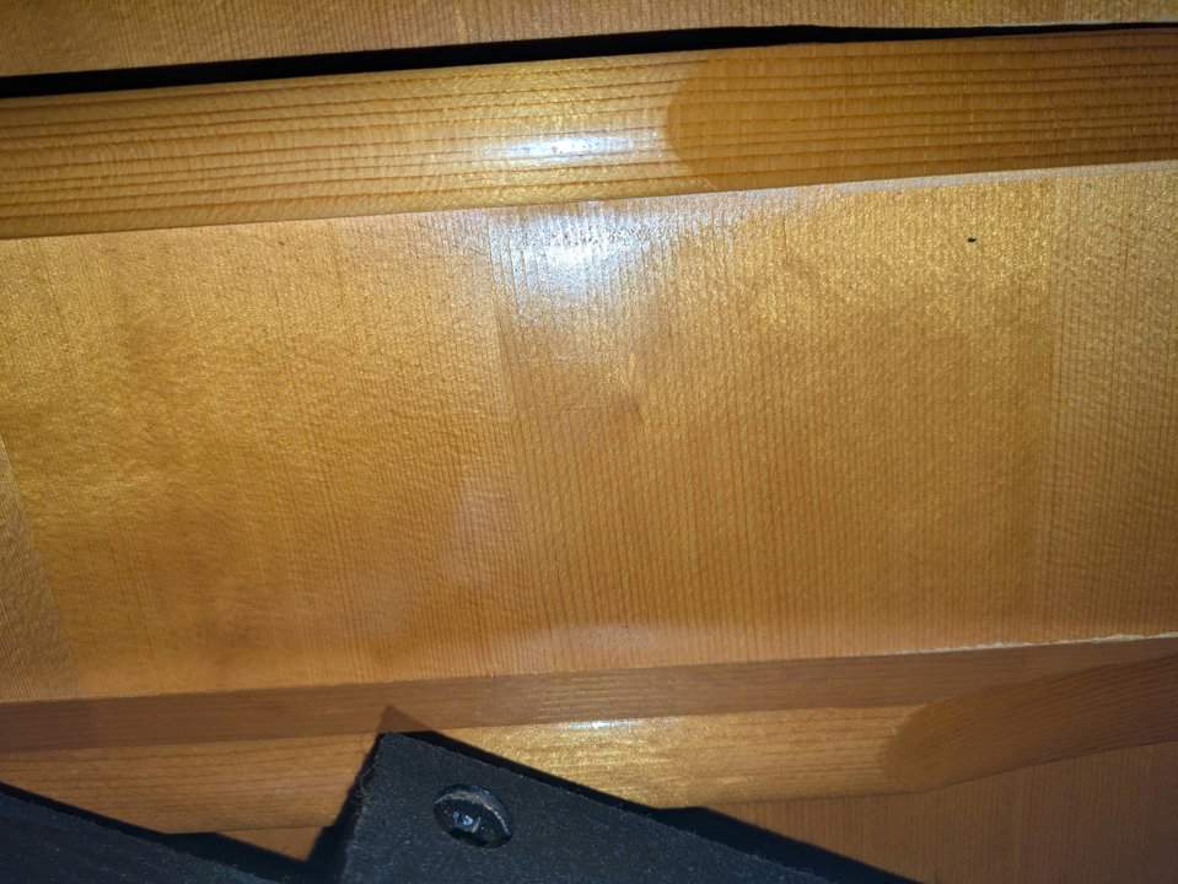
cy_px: 442
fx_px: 851
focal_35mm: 25
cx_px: 589
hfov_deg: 69.4
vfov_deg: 54.9
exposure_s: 1/120
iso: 87
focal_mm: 5.43
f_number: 1.89
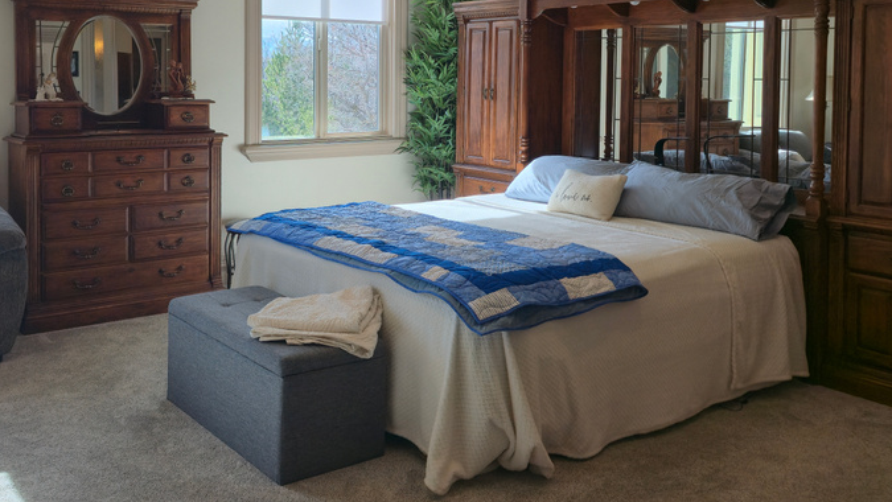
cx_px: 366
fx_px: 899
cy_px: 91
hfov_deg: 52.5
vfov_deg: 30.4
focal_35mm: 38
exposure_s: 1/120
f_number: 1.7
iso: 12
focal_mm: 6.3
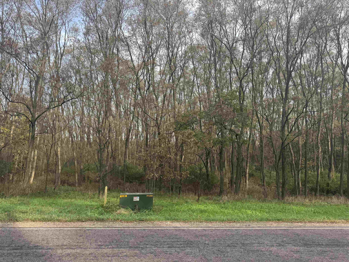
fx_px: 242
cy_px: 131
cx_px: 174
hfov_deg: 71.6
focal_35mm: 24
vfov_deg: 56.8
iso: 80
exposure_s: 1/792
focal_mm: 6.8
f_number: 1.8
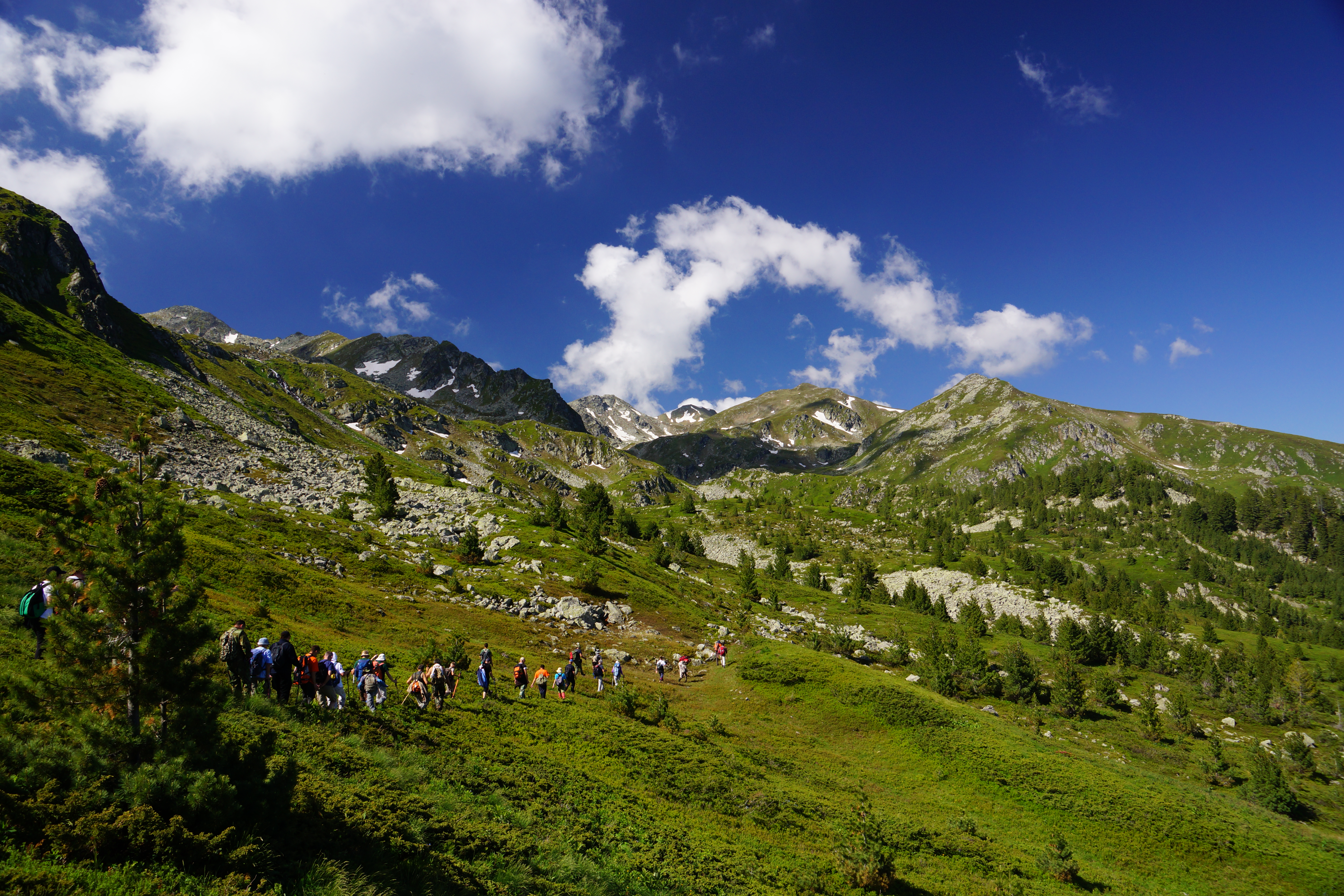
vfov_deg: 53.1
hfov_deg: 73.7
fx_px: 896
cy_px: 448
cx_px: 672
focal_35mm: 24
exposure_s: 1/200
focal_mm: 16
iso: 160
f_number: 6.3
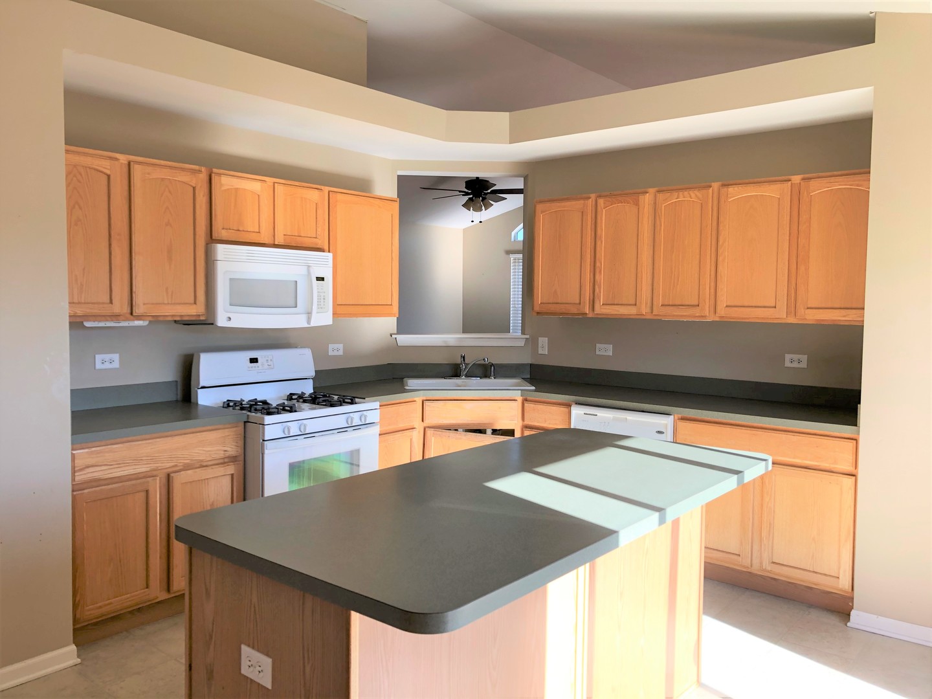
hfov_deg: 63.4
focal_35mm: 28
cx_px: 466
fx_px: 754
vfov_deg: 49.7
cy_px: 350
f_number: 1.8
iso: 25
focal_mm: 4
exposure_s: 1/120
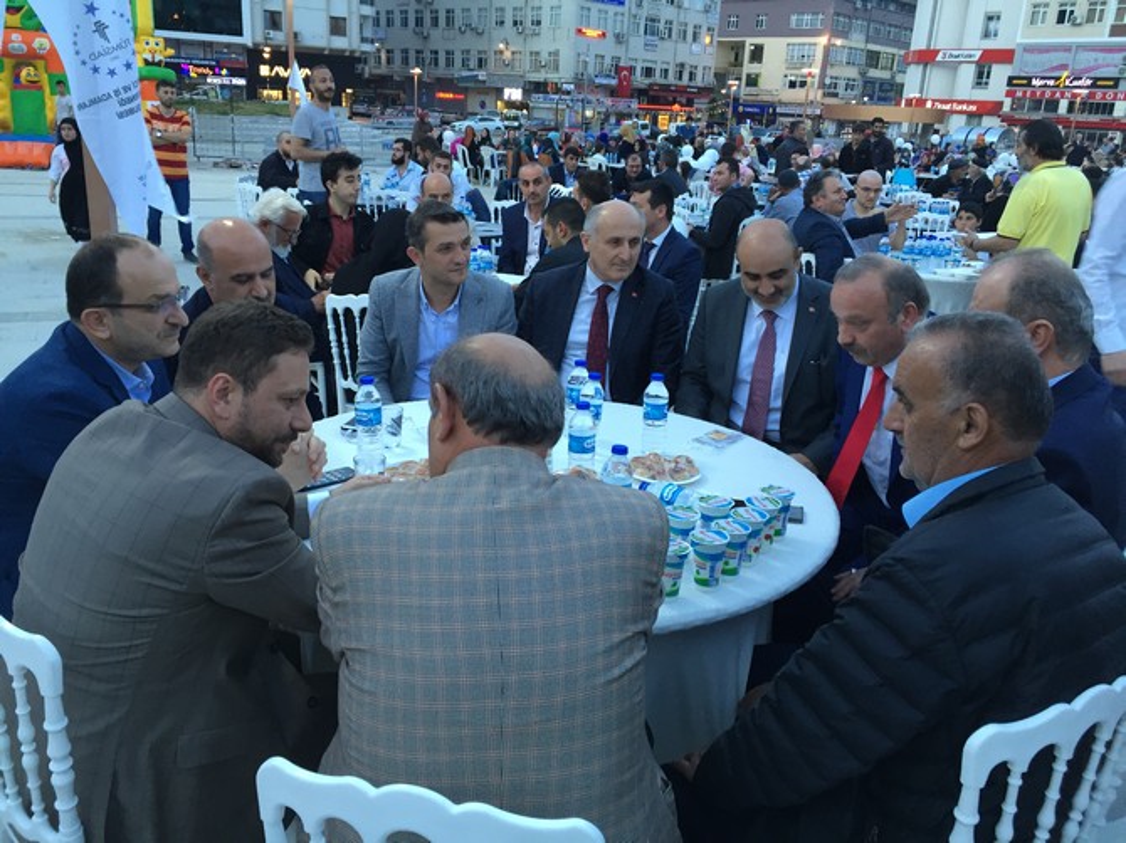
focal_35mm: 29
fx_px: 943
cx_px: 563
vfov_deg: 48.2
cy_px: 422
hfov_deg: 61.7
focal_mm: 4.15
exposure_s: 1/33
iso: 100
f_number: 2.2
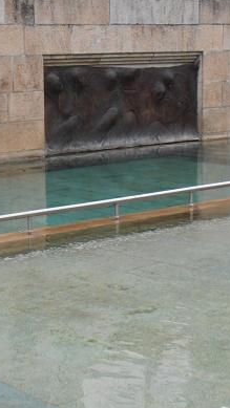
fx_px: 1105
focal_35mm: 102
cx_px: 50
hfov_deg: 11.8
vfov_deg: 20.9
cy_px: 206
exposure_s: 1/320
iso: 160
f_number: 4.8
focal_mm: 12.29
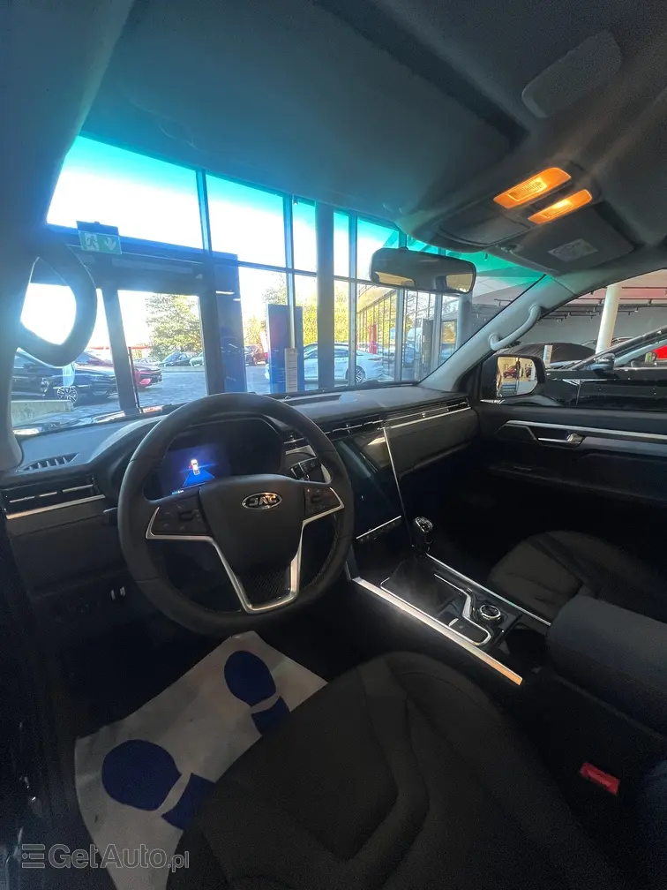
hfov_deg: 89.9
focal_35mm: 13
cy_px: 445
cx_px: 334
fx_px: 334
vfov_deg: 106.2
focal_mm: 1.57
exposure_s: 1/94
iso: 250
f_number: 1.8
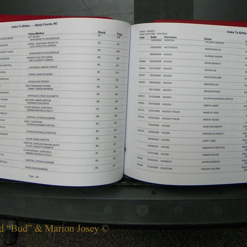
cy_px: 76
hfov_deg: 39.1
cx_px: 136
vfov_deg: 38.6
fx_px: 347
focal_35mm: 43
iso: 100
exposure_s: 1/30
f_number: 2.8
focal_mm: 4.6
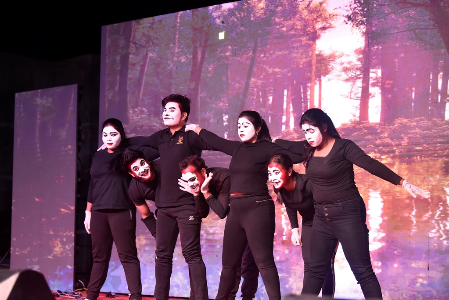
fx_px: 1023
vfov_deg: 16.7
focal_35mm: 82
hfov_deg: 24.8
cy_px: 150
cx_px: 224
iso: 1250
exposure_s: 1/320
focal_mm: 82
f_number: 2.8
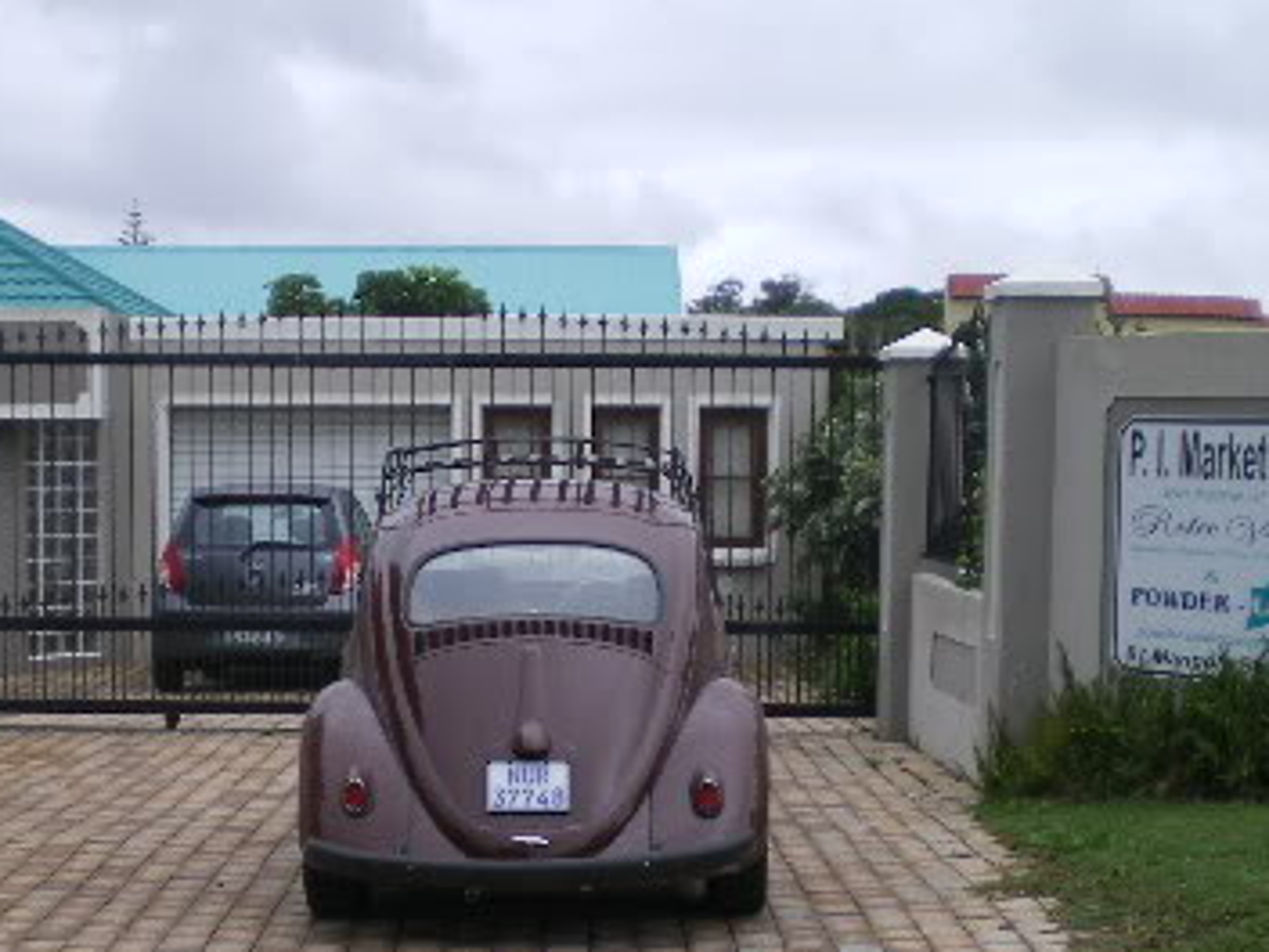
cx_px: 436
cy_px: 689
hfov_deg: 28.0
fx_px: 2529
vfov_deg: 21.2
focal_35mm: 69
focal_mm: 6.3
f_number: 3.1
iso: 64
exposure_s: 1/50
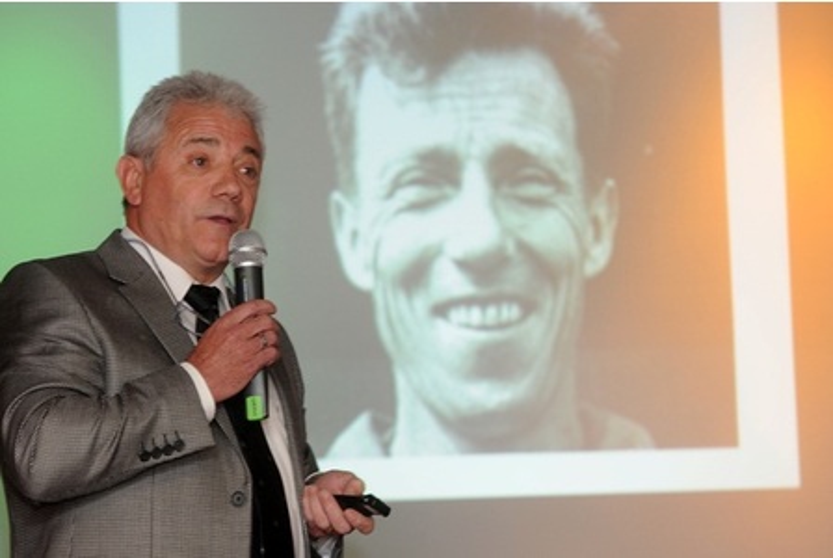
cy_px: 279
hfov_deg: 14.6
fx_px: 3244
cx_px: 416
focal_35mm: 140
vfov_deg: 9.8
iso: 640
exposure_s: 1/100
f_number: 5.6
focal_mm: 140
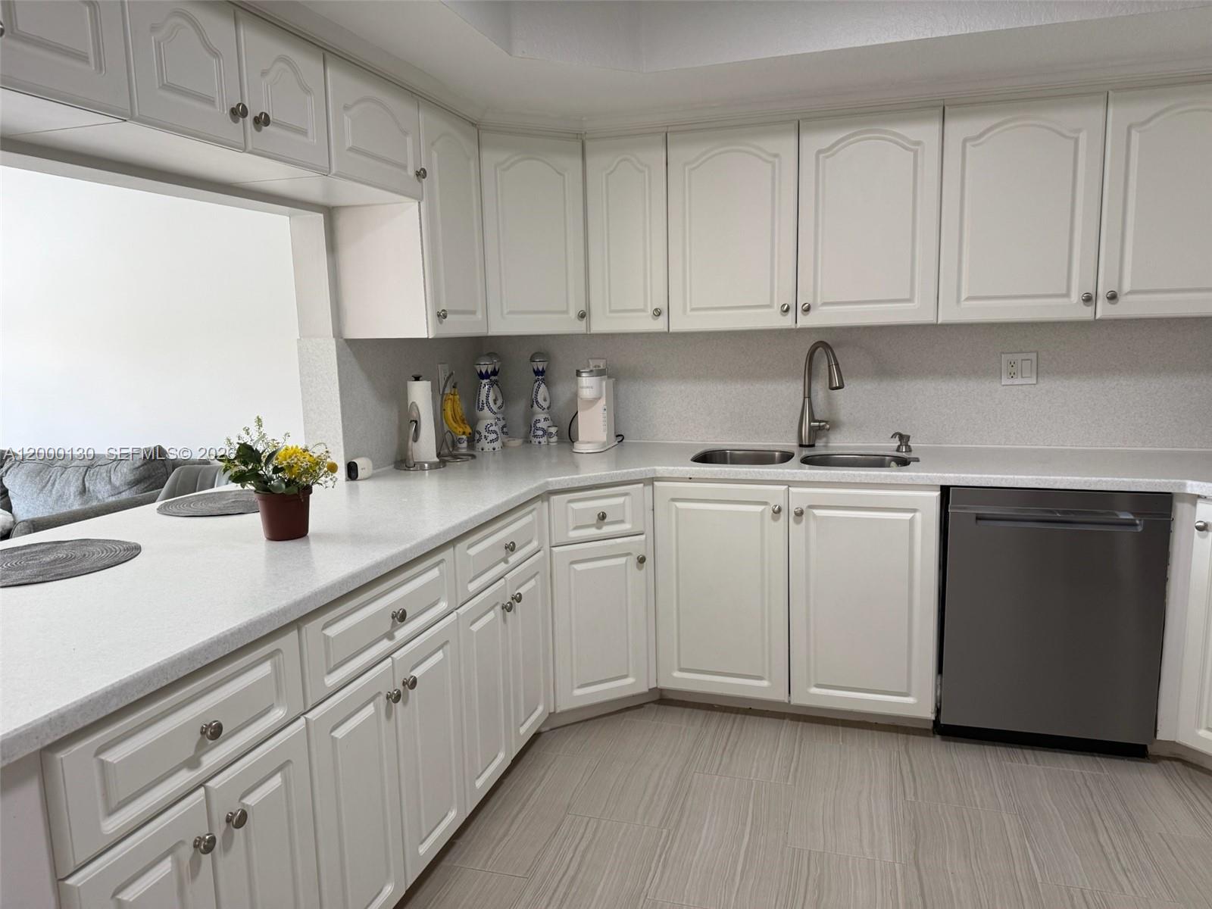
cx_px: 606
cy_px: 454
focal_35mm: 24
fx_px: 840
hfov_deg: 71.6
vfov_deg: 56.8
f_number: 1.78
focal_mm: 6.76
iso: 125
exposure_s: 1/120
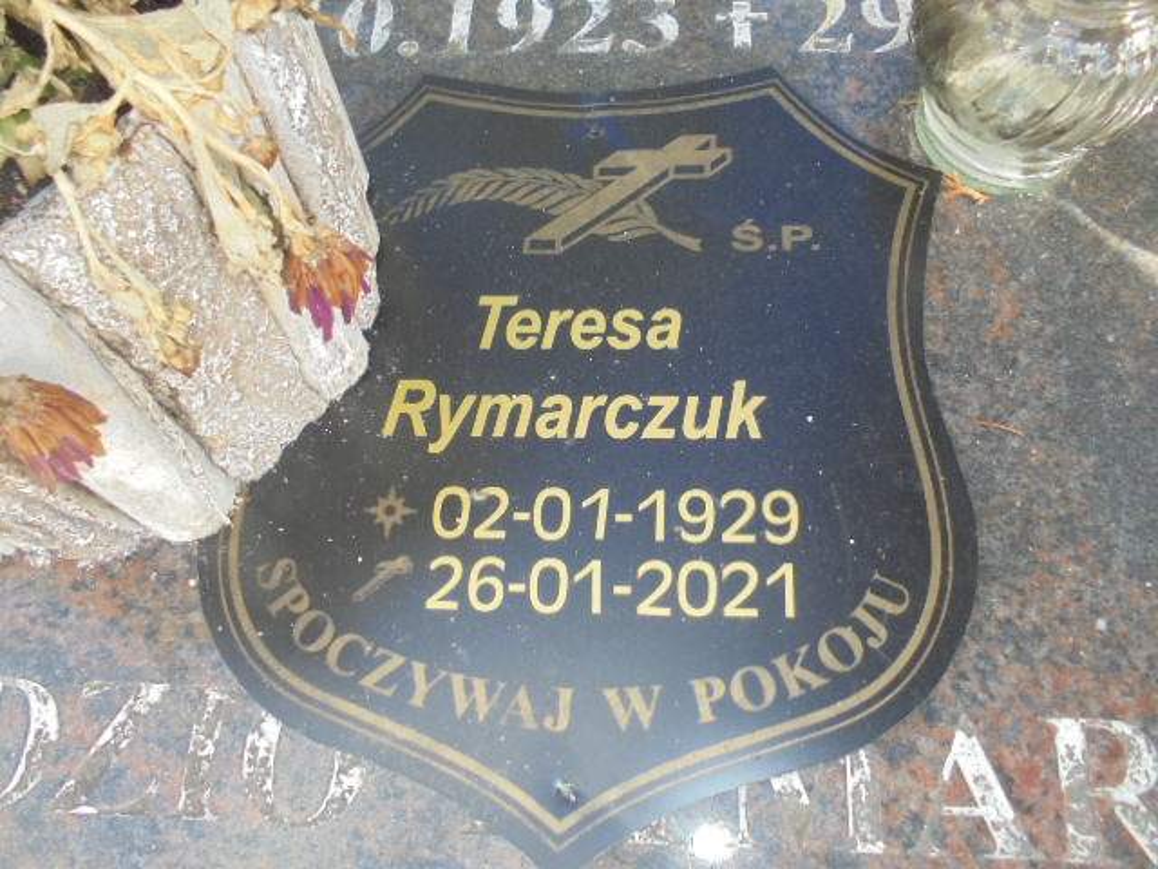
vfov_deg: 48.2
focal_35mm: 29
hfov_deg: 61.7
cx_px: 579
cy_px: 434
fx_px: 970
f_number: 3.7
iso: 100
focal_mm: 5.3
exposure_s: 1/100
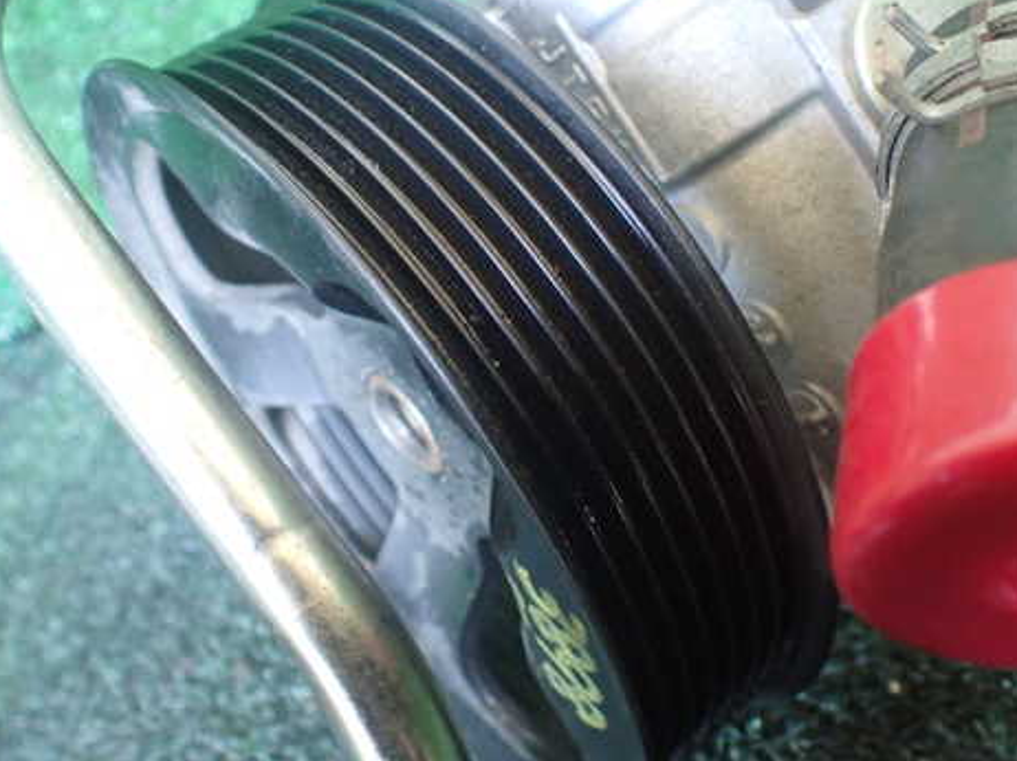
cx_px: 493
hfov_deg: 47.9
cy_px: 343
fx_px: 1145
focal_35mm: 39
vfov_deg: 36.8
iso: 800
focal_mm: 5.4
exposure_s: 1/40
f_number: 2.3
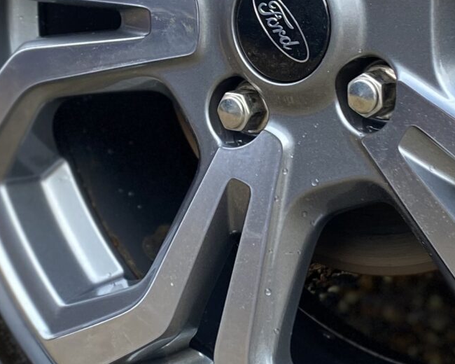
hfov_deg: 19.2
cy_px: 52
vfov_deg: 15.3
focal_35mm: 100
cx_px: 181
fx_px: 1347
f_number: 1.8
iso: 80
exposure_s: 1/121
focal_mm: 4.25
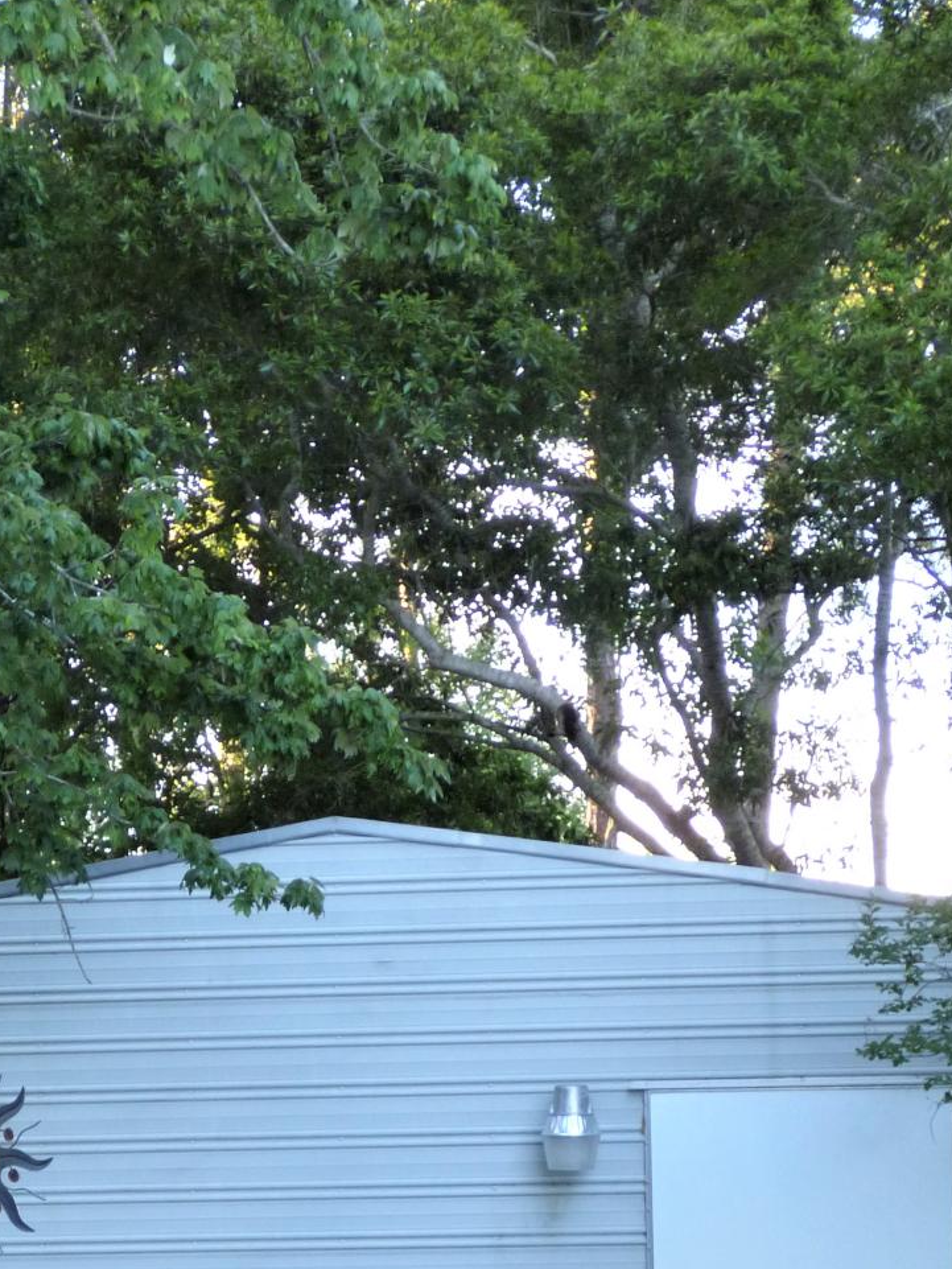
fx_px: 2823
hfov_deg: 19.1
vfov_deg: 24.6
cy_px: 1143
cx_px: 343
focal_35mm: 77
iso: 200
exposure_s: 1/60
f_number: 3.5
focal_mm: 6.47
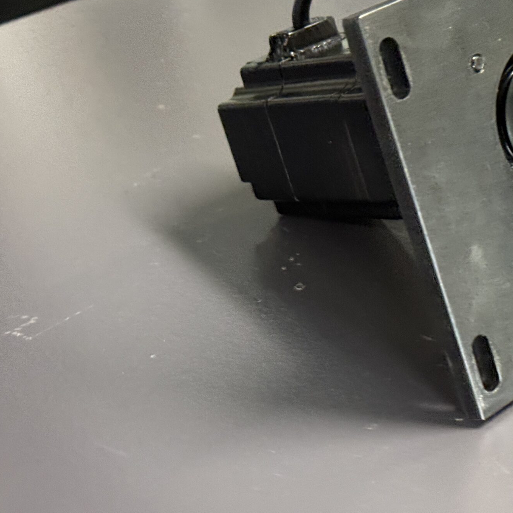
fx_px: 1375
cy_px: 150
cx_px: 431
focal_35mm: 82
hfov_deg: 20.8
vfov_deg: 21.0
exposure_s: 1/33
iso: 400
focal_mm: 6.76
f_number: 1.78
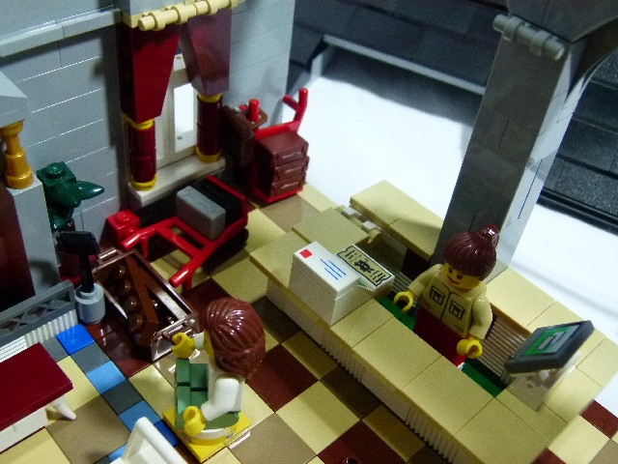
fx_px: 696
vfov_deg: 36.8
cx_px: 309
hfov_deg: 47.9
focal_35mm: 39
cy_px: 232
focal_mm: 7
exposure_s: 1/40
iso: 400
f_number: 3.1
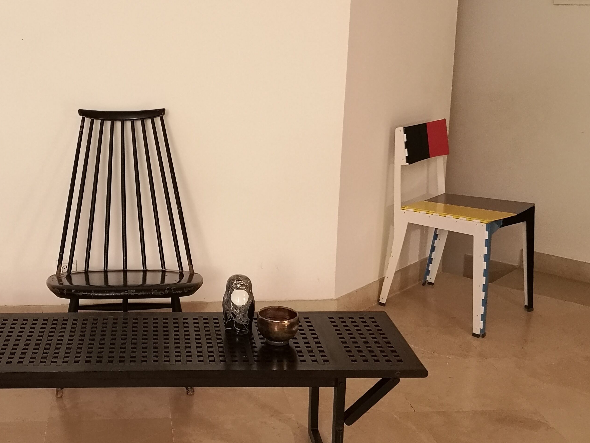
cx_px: 139
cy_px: 189
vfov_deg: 29.1
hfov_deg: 37.2
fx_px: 852
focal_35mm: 50
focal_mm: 3.95
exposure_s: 1/20
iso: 500
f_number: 1.8
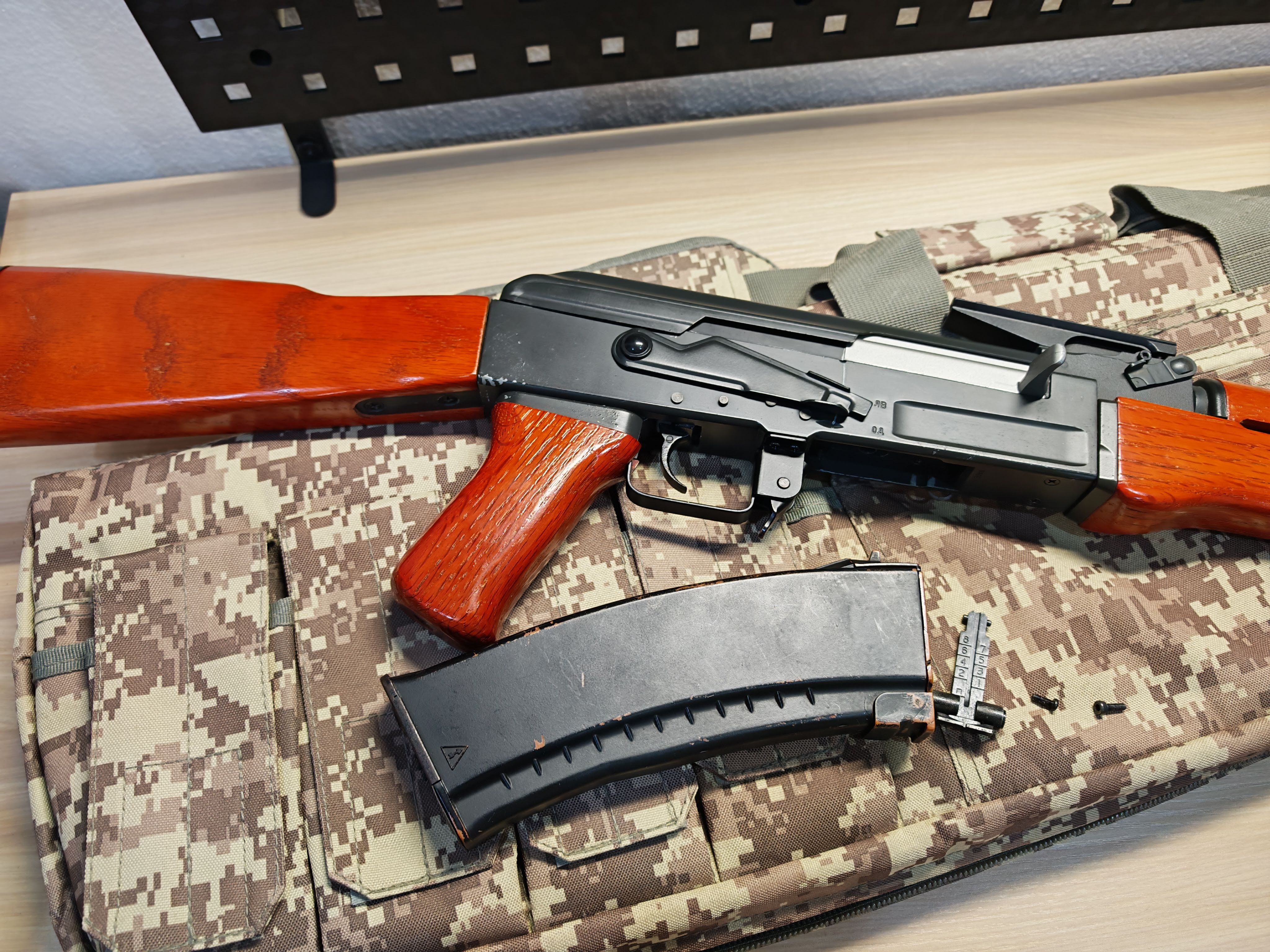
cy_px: 476
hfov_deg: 71.6
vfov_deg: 56.8
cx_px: 635
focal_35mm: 24
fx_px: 881
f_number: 2
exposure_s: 1/50
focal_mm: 6.83
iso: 125
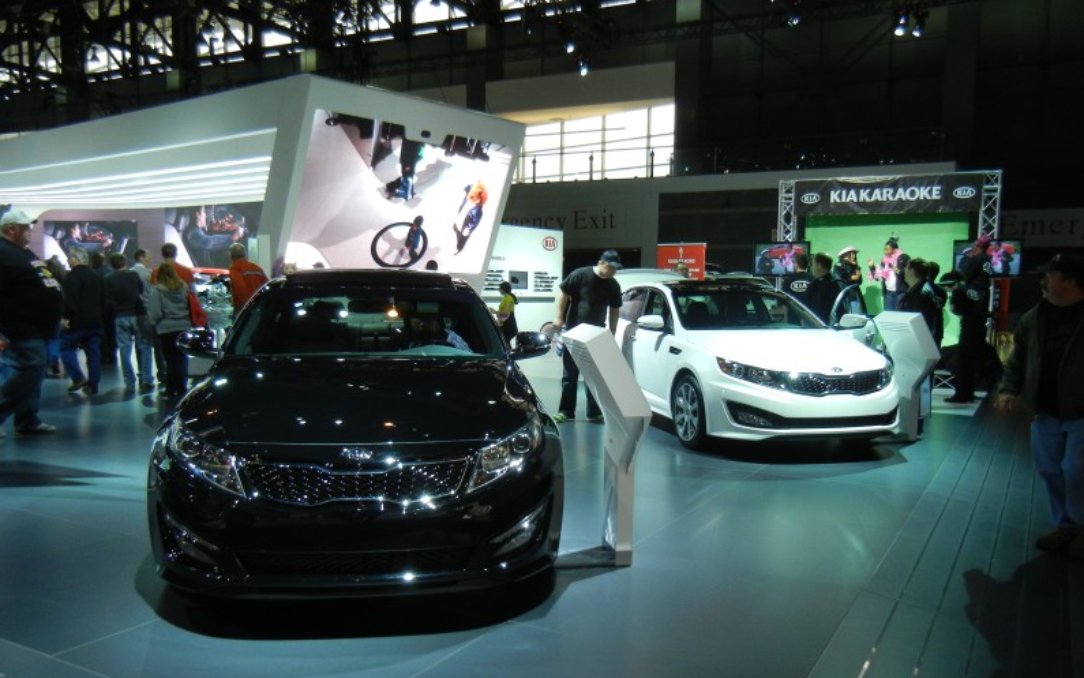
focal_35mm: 32
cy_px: 393
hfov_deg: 59.7
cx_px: 543
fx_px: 945
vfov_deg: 39.3
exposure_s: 1/60
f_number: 3.5
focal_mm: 5.4
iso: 295
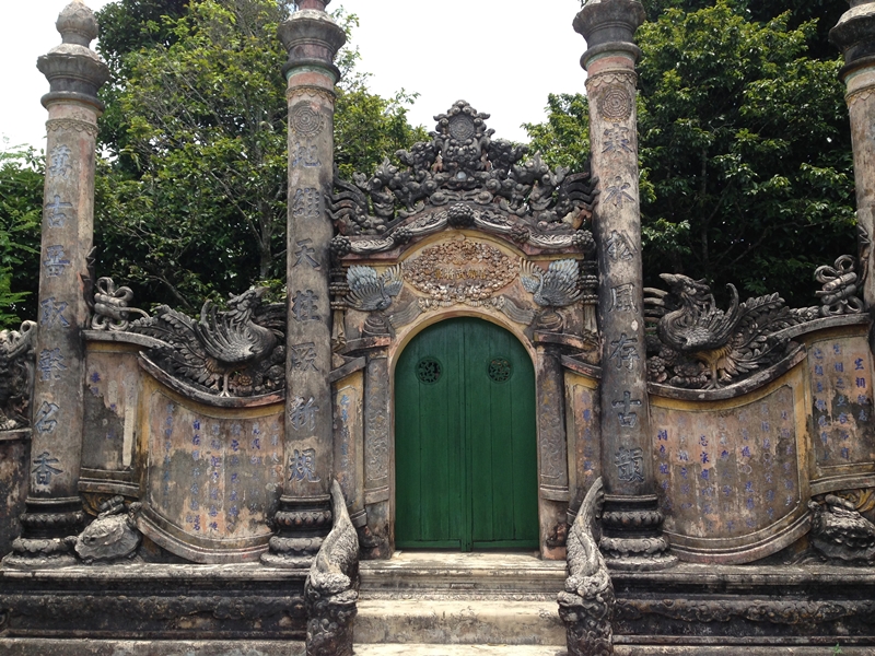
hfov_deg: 55.4
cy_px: 328
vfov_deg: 42.9
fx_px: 834
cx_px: 438
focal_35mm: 33
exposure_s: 1/733
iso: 50
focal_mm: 4.12
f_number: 2.4
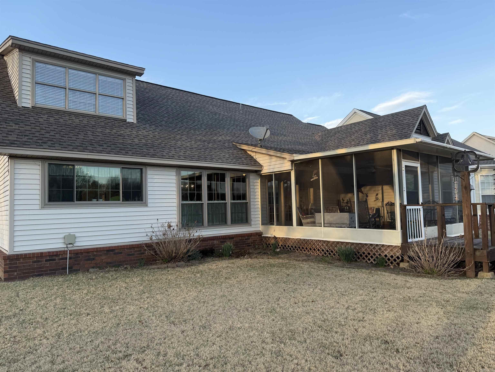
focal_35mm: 24
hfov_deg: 71.6
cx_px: 248
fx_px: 343
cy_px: 186
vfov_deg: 56.8
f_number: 1.78
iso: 80
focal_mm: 6.76
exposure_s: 1/796
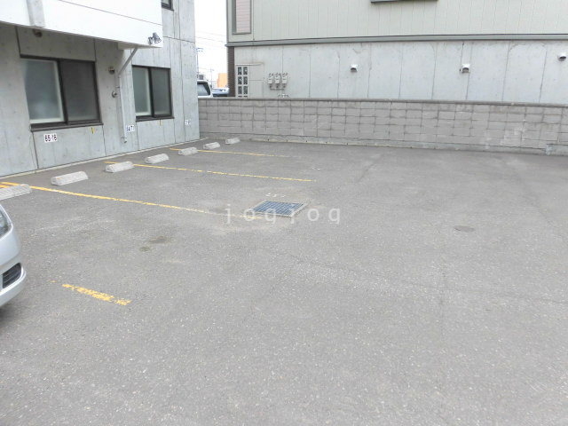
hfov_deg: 71.6
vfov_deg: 56.8
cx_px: 284
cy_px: 213
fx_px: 394
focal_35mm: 24
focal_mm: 4.3
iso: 100
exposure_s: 1/400
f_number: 3.1
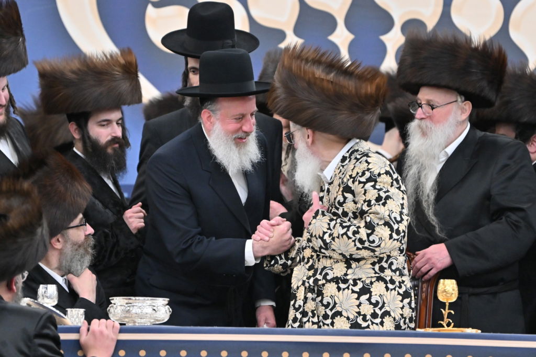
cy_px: 178
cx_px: 268
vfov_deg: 4.6
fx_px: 4465
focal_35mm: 300
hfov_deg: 6.9
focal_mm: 200
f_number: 2.8
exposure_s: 1/400
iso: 1600
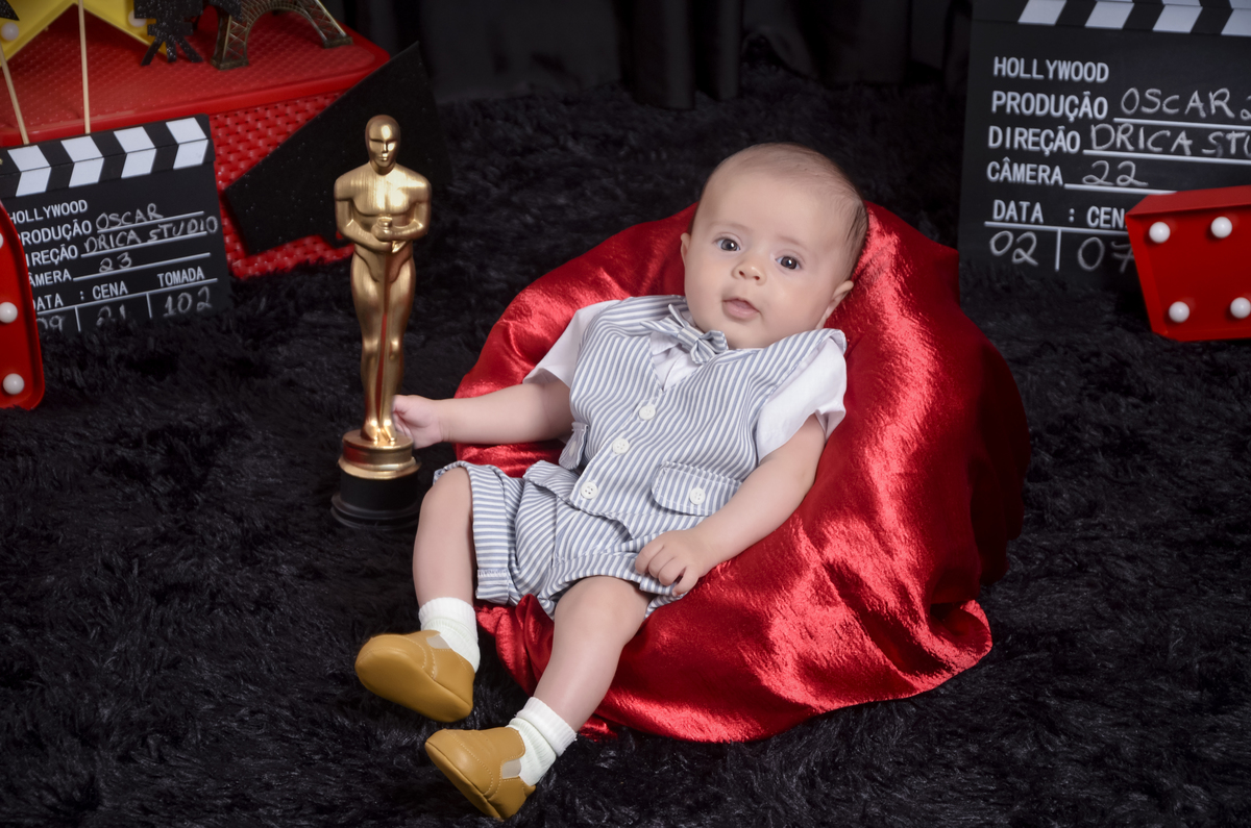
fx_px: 3433
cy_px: 414
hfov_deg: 20.7
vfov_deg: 13.8
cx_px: 626
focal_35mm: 99
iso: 250
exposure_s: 1/100
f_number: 5.3
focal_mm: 66
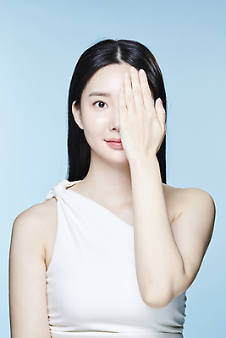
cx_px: 113
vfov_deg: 19.4
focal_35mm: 105
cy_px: 169
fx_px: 988
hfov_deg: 13.1
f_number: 16
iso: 64
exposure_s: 1/125
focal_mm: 105
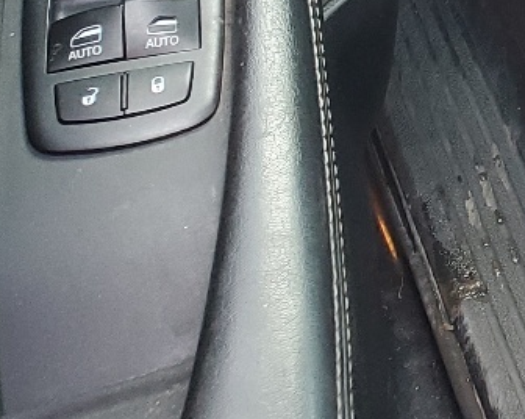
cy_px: -460
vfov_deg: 11.3
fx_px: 1878
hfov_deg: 12.9
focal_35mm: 121
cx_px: 1192
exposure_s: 1/60.2
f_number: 1.5
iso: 78
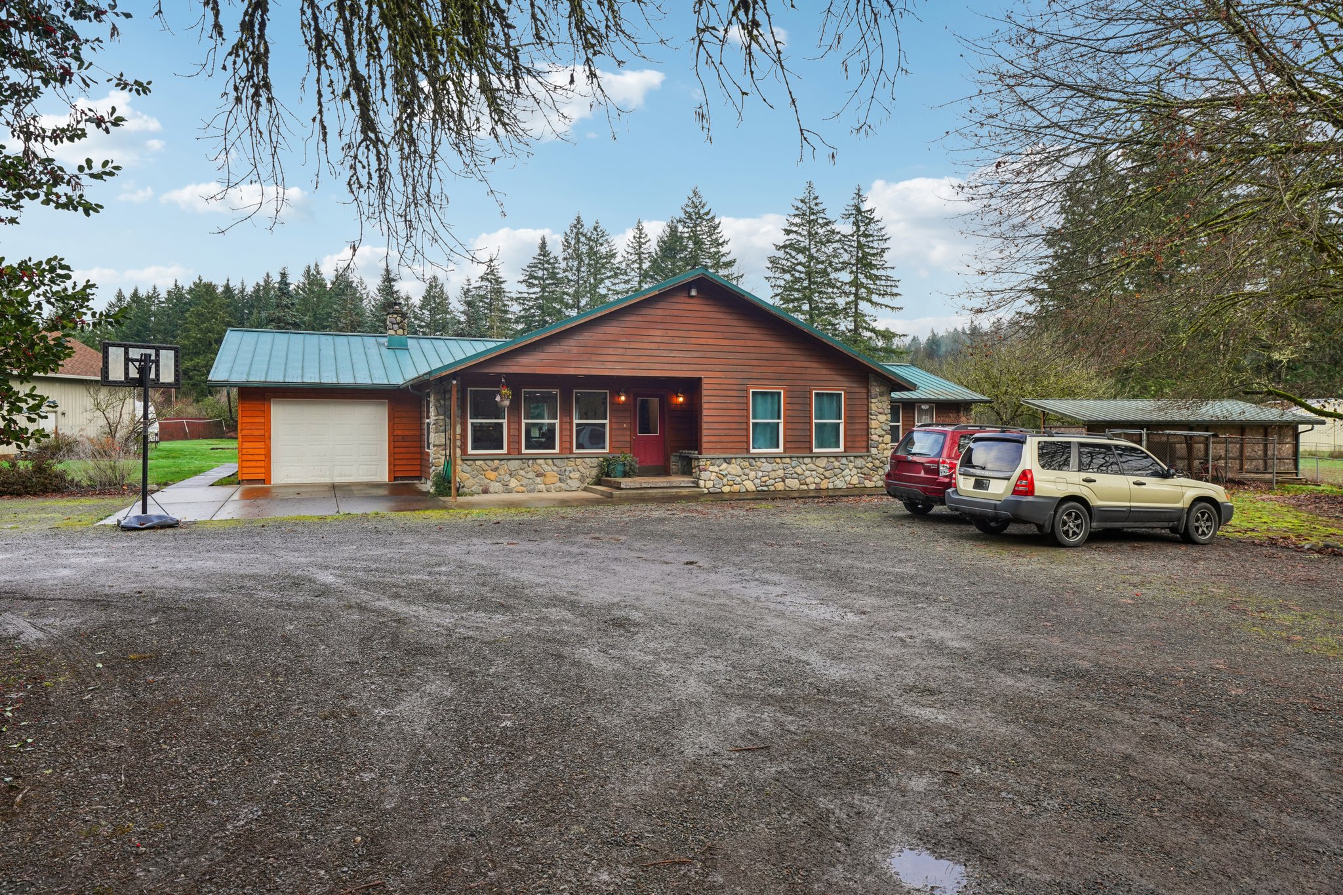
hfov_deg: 78.6
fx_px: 821
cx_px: 672
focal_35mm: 22
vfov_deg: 57.2
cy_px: 448
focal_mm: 22
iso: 400
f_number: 8
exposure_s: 1/125
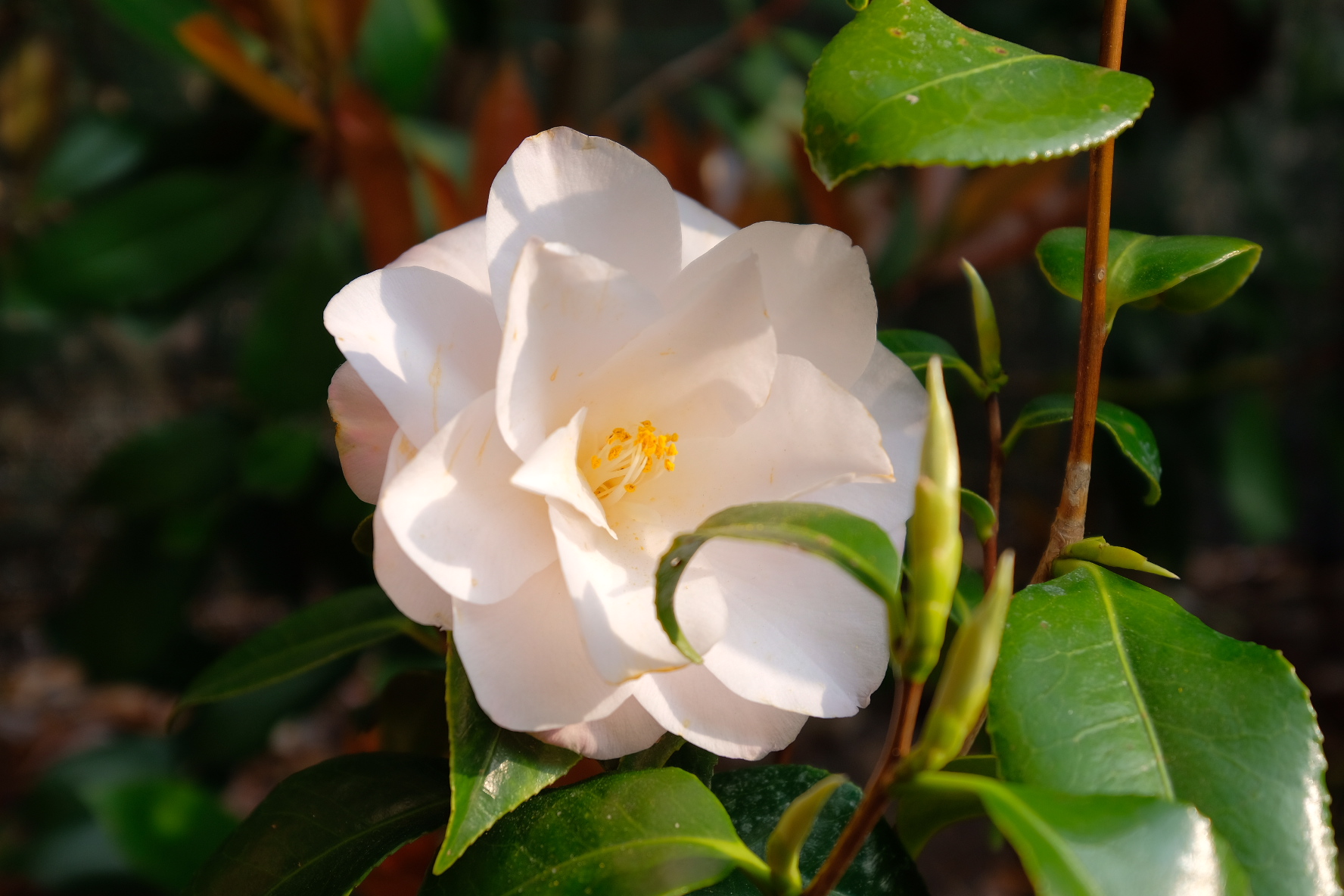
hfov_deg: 53.1
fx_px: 1344
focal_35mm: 36
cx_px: 672
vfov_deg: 36.9
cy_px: 448
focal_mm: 24
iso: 200
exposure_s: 1/500
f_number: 4
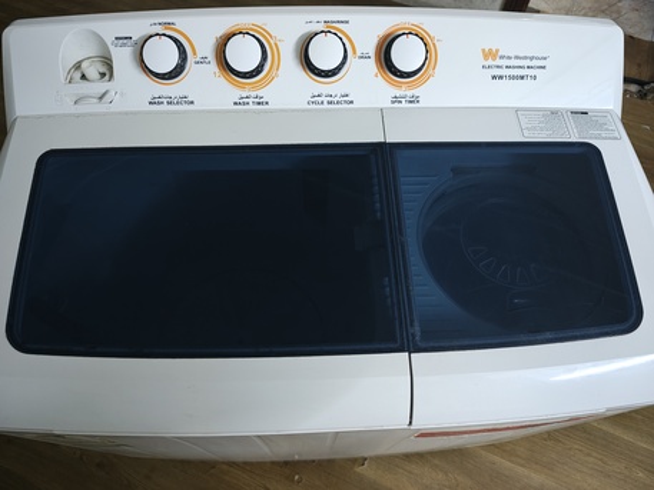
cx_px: 327
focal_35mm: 23
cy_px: 245
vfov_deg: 58.9
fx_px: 435
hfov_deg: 73.9
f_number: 1.6
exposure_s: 1/60
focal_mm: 6.57
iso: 3650
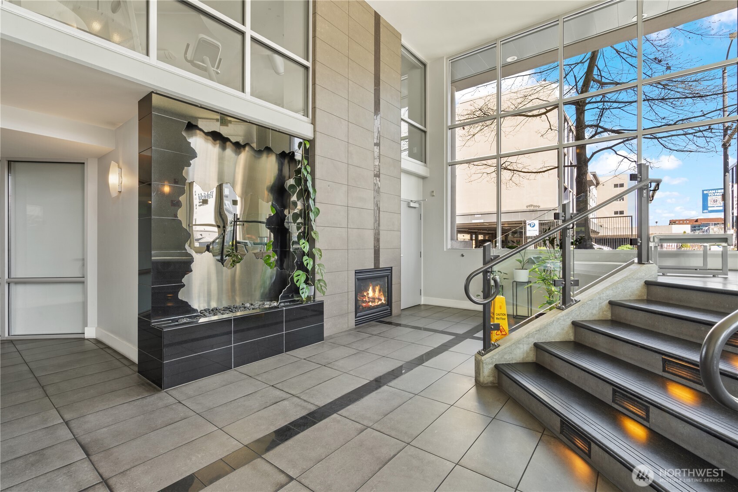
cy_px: 246
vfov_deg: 73.7
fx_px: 328
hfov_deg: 96.7
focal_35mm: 16
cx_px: 369
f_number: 11
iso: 100
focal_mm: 16
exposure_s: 1/1.25
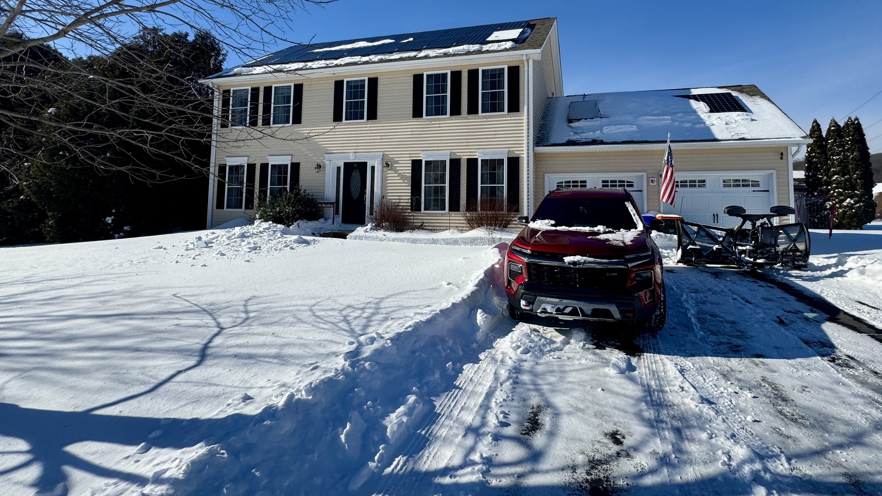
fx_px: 421
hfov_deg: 92.3
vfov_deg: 60.0
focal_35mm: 18
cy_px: 178
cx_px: 491
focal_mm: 2.22
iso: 50
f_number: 2.2
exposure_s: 1/3906
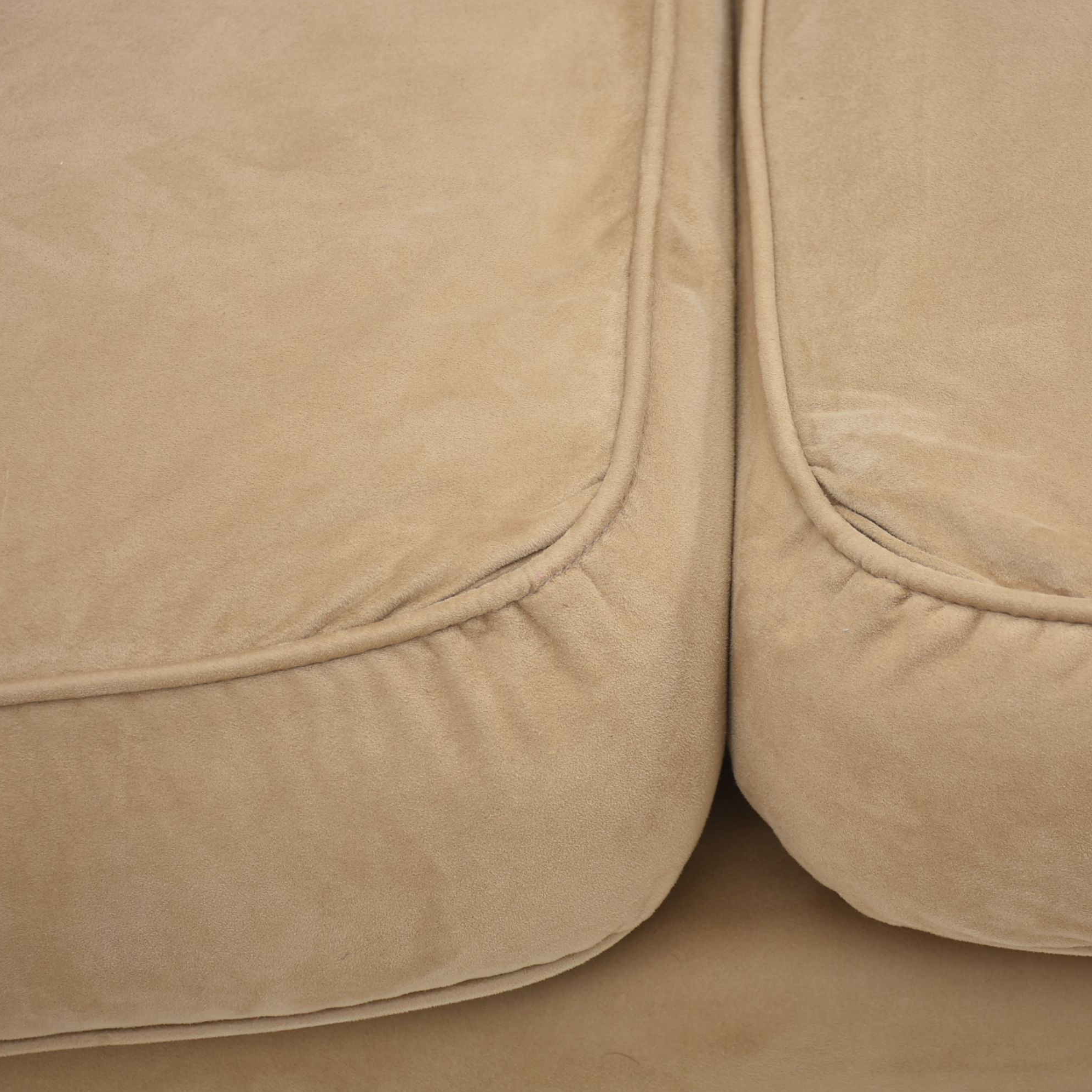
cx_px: 719
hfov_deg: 12.1
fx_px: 5127
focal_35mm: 144
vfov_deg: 12.2
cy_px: 545
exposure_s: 1/100
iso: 160
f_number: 6.3
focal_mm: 75
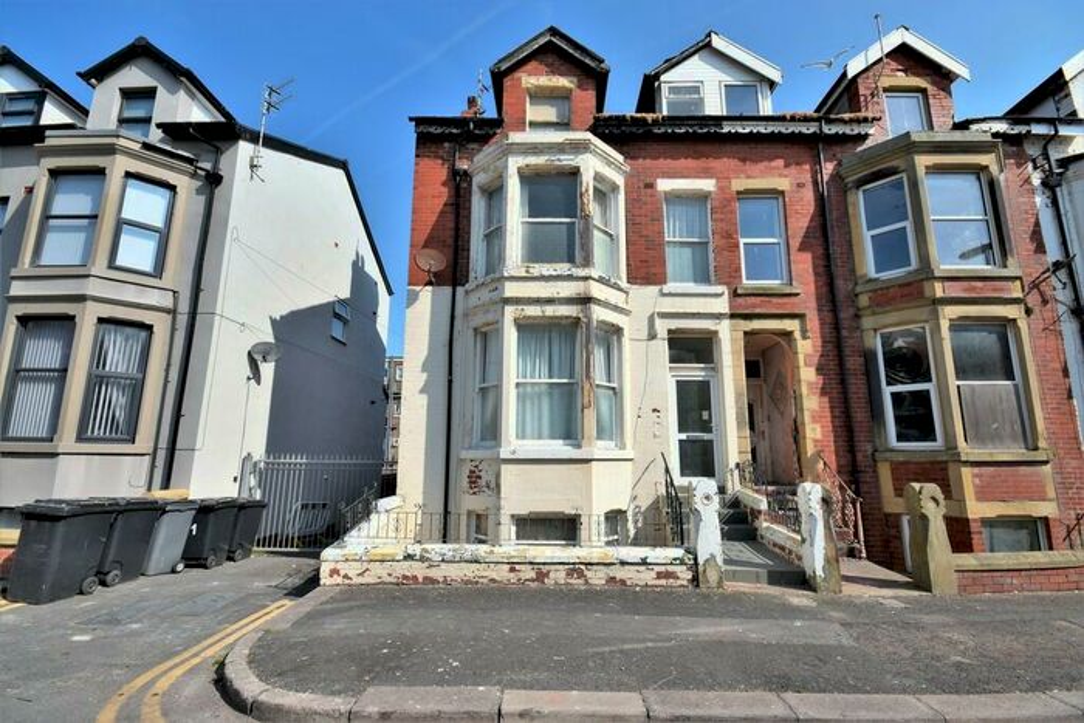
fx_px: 452
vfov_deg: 77.4
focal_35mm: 15
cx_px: 542
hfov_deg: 100.4
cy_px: 362
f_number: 10
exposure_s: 1/400
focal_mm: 10
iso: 200
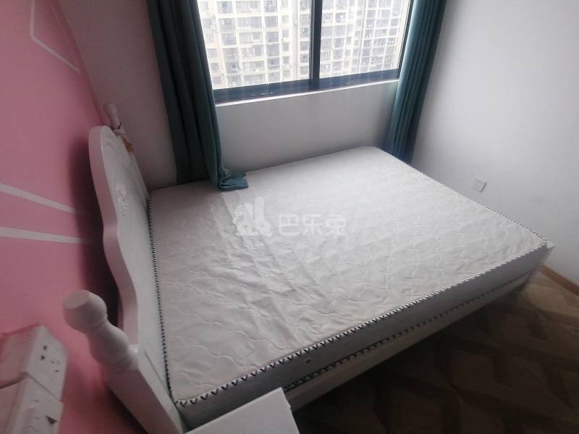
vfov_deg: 74.7
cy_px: 217
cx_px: 290
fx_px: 284
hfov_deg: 91.0
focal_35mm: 17
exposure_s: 1/100
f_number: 2.4
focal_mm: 2.7
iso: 50
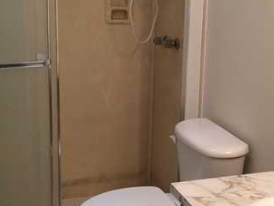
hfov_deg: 32.1
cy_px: 103
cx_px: 155
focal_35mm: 60
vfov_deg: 24.4
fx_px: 475
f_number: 2.2
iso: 100
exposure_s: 1/30
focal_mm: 4.12
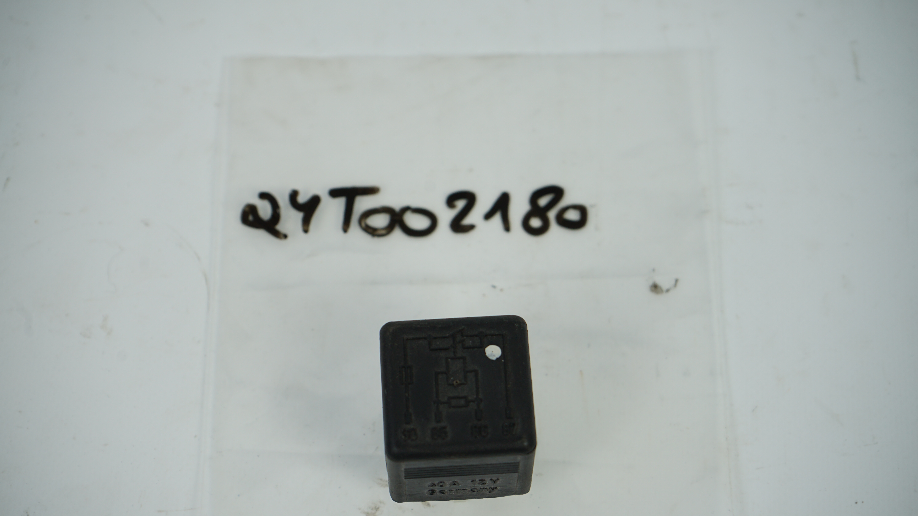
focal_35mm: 65
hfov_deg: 32.4
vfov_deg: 18.5
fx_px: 1582
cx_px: 459
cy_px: 294
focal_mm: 62
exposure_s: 1/200
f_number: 7.1
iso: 200
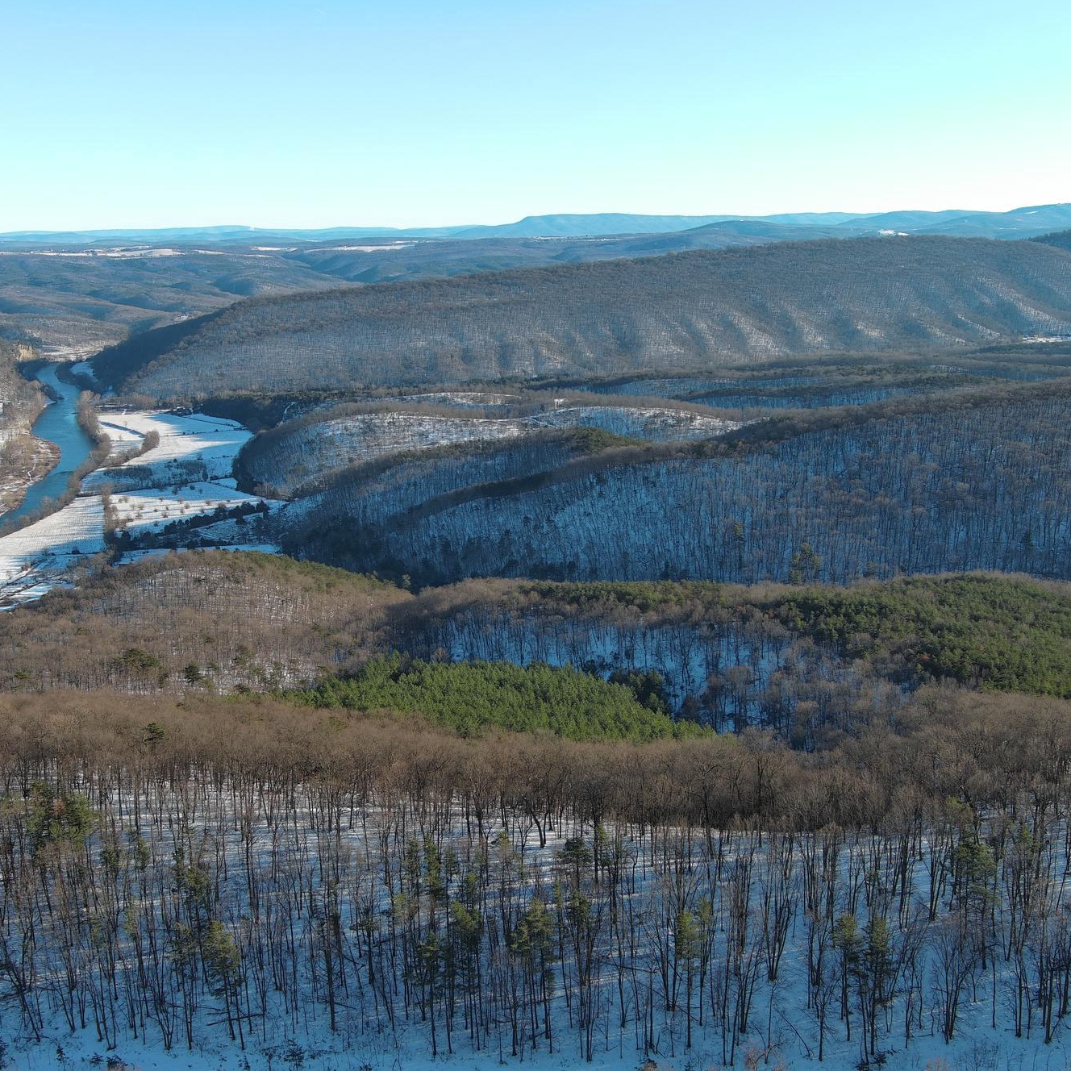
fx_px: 1330
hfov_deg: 43.8
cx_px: 494
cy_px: 548
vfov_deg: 43.9
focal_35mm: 38
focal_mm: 10.57
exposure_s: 1/564
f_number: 2.8
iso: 100
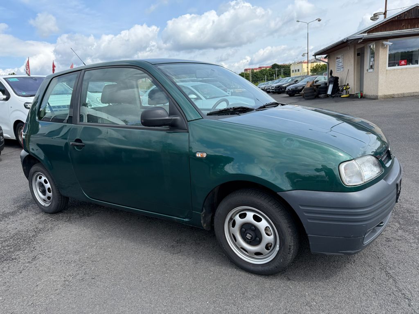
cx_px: 210
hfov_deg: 71.6
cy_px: 157
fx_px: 291
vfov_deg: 56.8
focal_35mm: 24
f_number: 1.78
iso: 100
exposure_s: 1/3279
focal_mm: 6.76
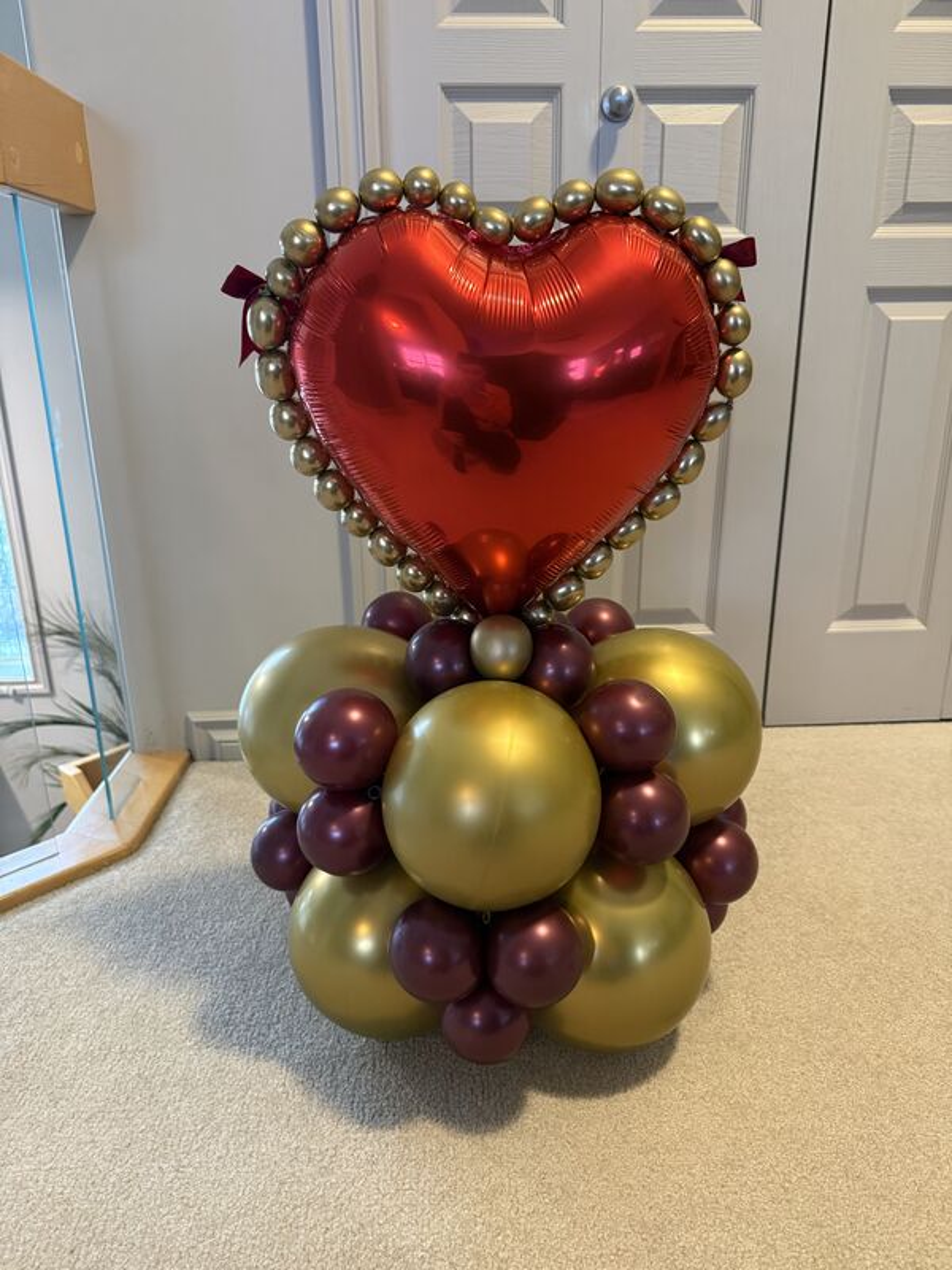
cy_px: 635
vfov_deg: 71.6
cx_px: 476
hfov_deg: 56.8
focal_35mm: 24
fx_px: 880
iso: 500
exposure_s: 1/60
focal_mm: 6.76
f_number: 1.78
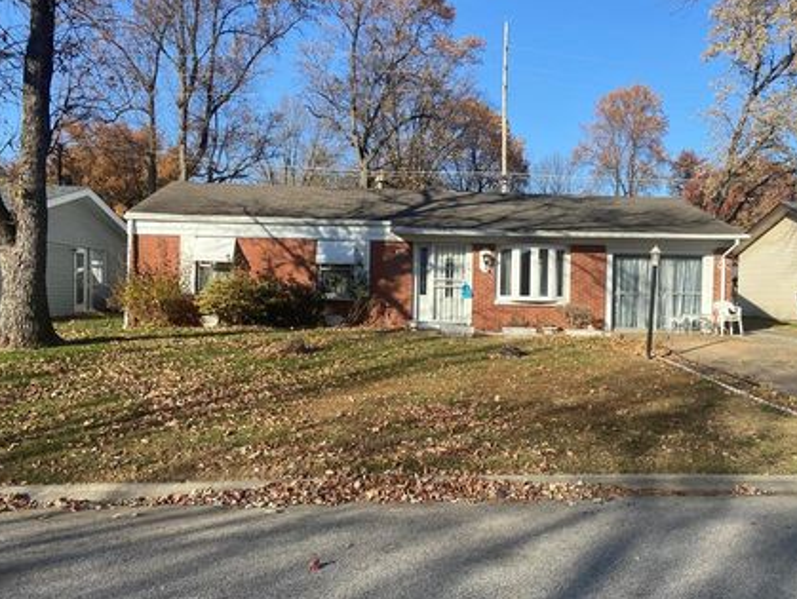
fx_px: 714
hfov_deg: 58.2
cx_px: 445
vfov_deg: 45.5
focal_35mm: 31
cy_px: 320
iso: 32
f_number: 1.8
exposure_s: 1/2028
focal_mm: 4.25
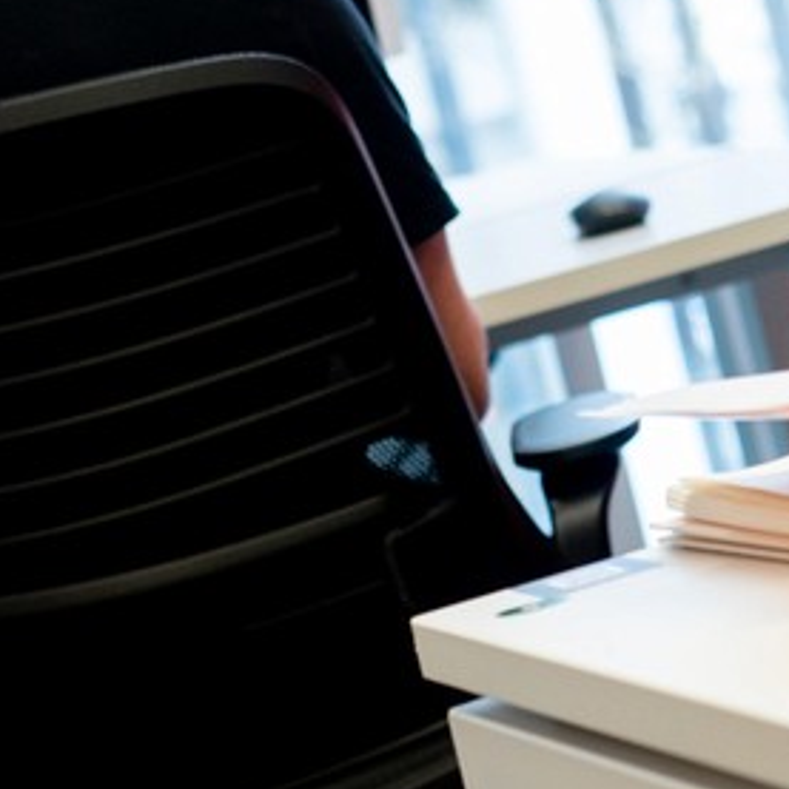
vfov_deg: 11.0
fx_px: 4049
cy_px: -74
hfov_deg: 11.0
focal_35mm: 157
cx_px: 900
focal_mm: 50
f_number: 3.2
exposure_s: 1/160
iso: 1000
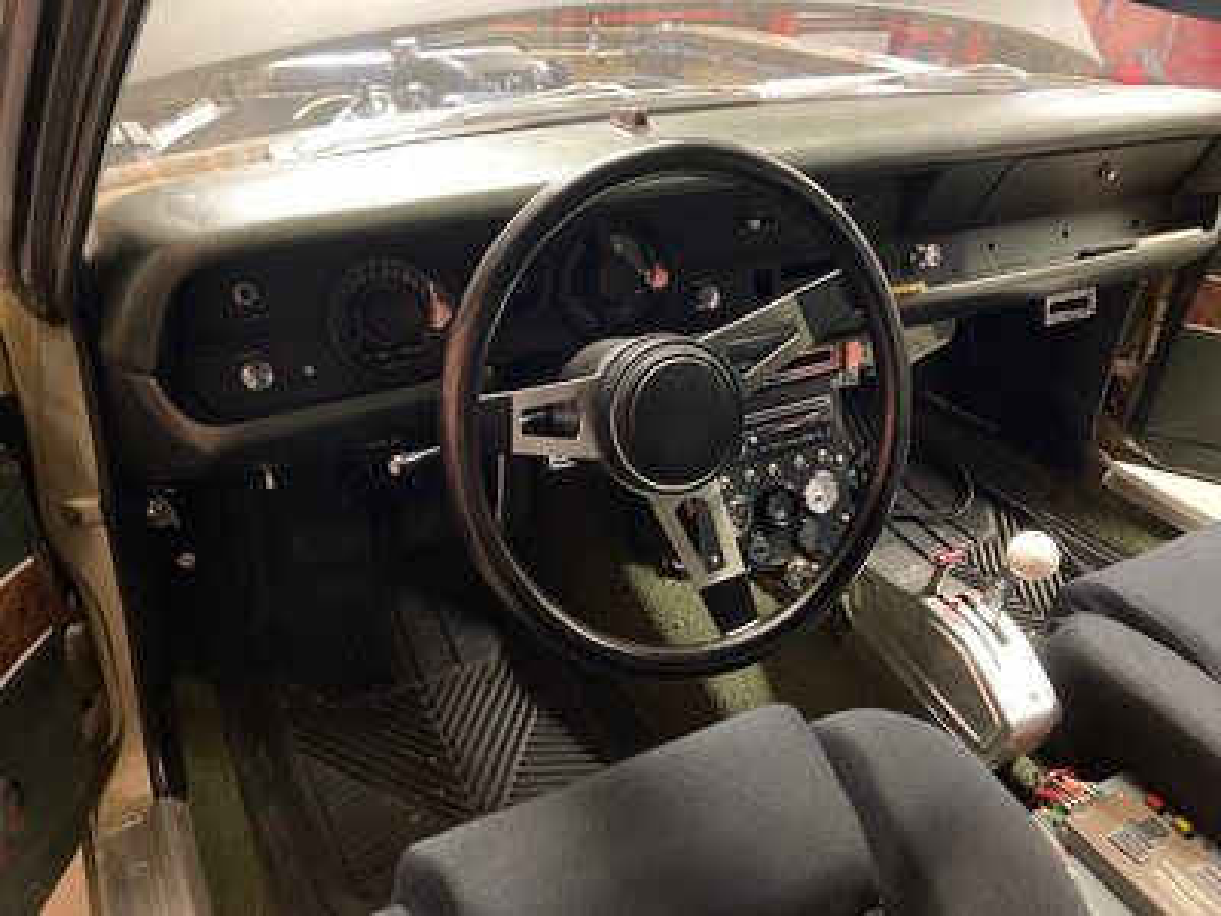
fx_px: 988
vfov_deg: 49.7
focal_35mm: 28
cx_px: 610
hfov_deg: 63.4
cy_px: 458
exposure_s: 1/20
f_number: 1.8
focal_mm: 3.99
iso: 640
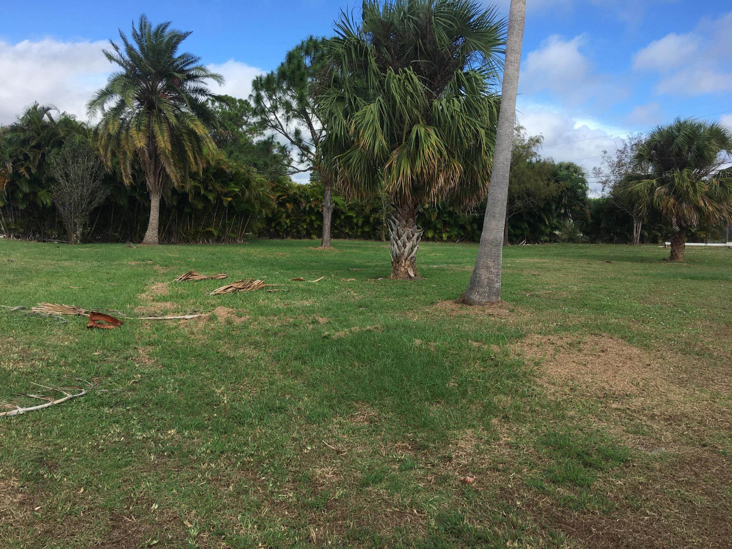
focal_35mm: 29
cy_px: 274
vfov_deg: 48.2
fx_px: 613
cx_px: 366
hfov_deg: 61.7
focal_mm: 4.15
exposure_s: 1/916
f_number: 2.2
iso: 25
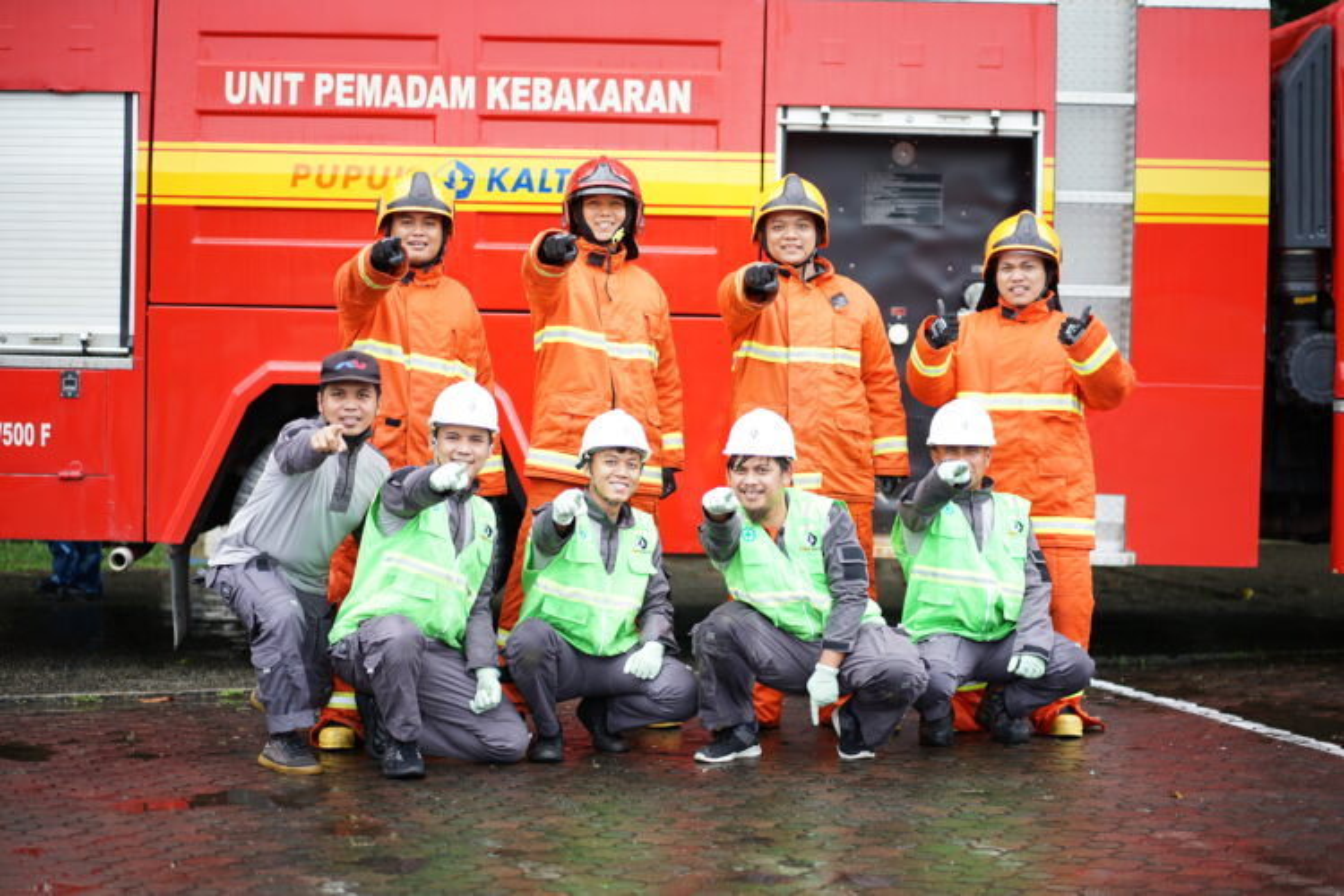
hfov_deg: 23.9
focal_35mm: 85
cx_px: 672
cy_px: 448
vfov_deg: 16.1
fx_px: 3173
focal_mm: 85
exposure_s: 1/800
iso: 160
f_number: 1.8
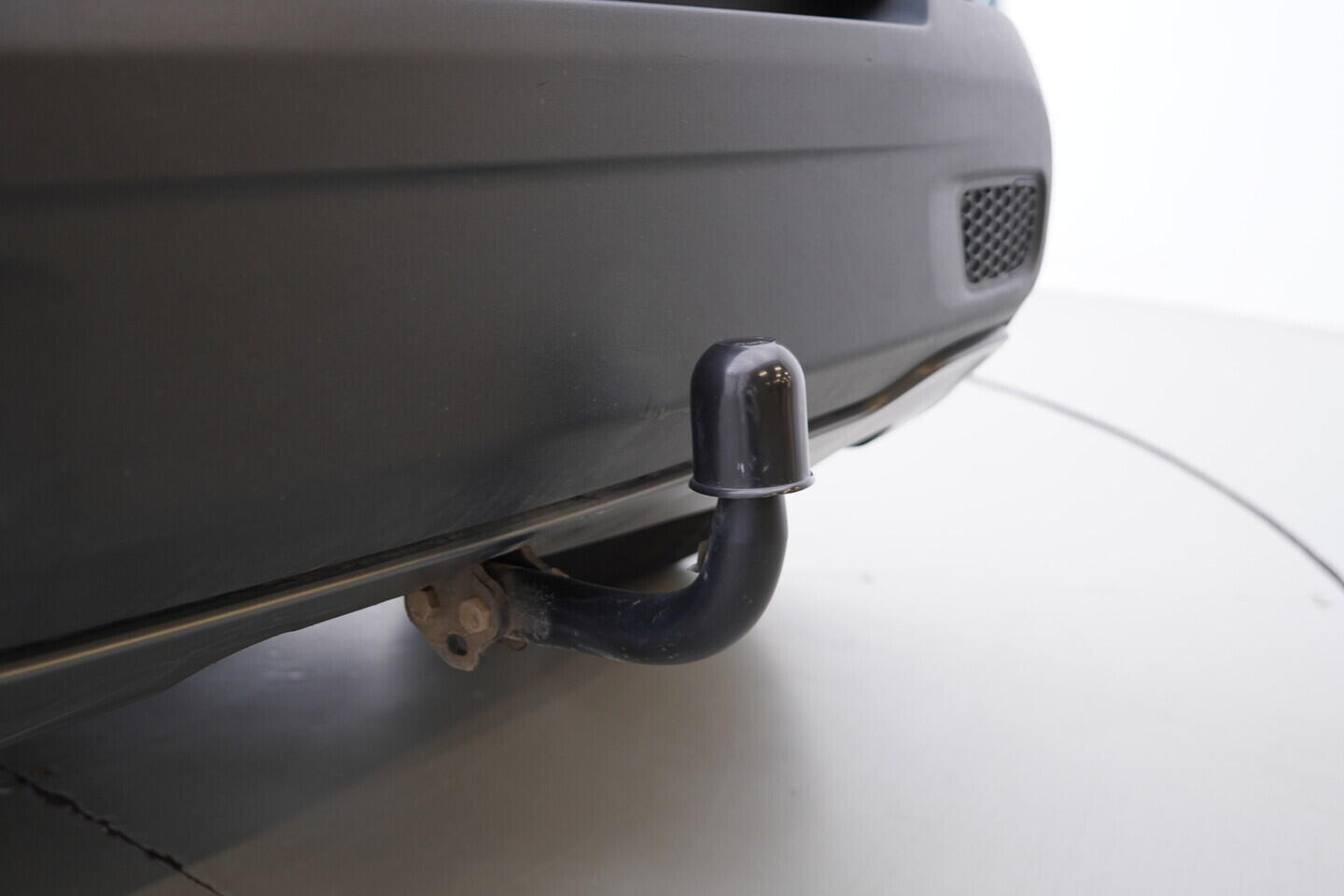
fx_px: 1344
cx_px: 672
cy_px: 448
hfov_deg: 53.1
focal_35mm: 36
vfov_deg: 36.9
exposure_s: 1/40
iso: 125
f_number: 2.8
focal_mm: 24
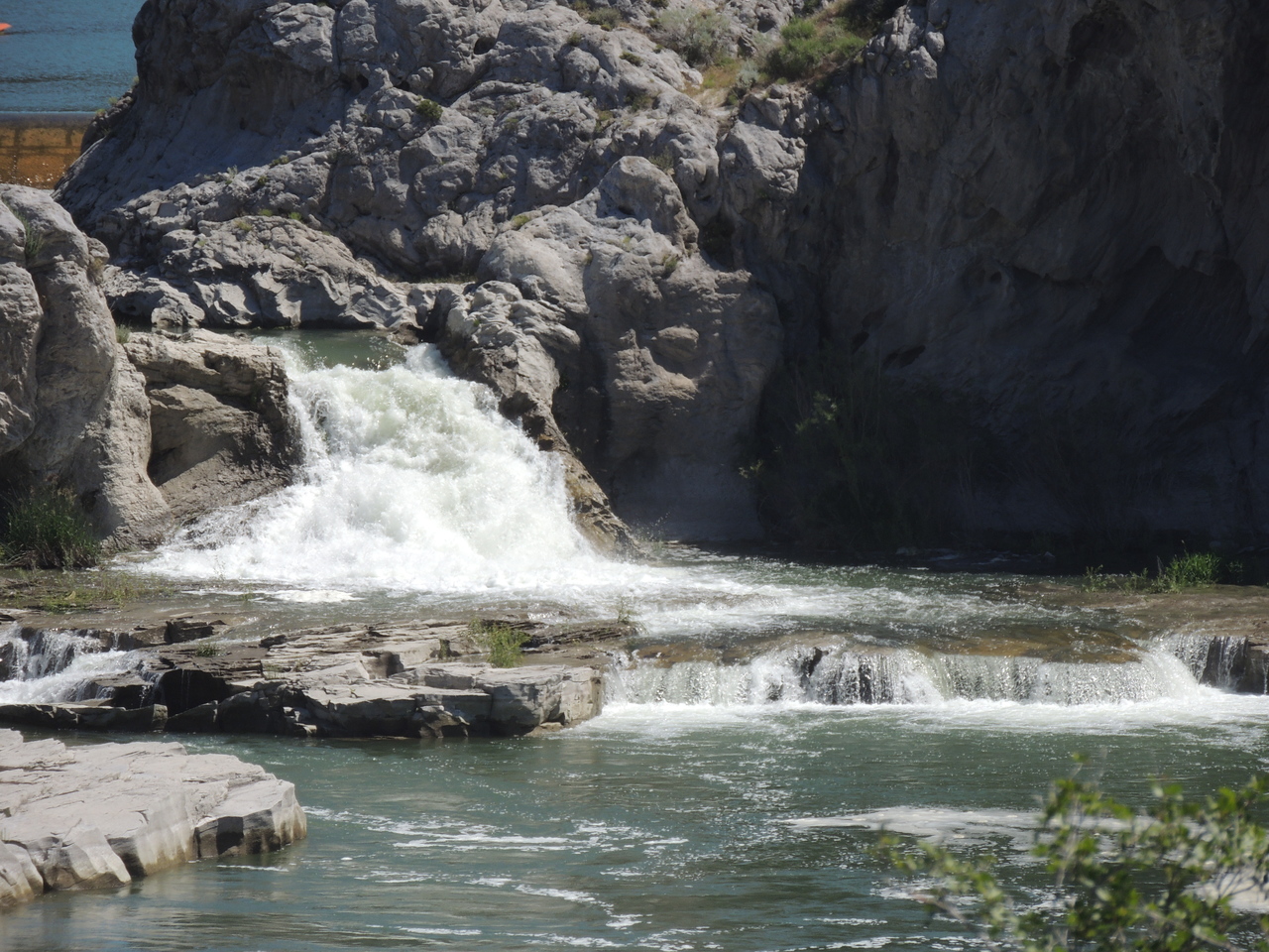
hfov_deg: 5.0
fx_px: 14664
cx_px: 634
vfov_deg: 3.7
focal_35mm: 400
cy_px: 476
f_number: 4.8
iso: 100
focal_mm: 71.3
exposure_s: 1/800
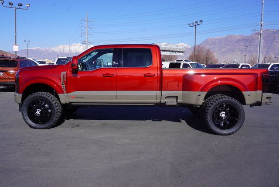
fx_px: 244
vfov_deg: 41.8
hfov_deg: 59.4
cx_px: 140
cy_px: 94
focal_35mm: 32
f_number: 10
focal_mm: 21
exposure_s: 1/160
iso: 100
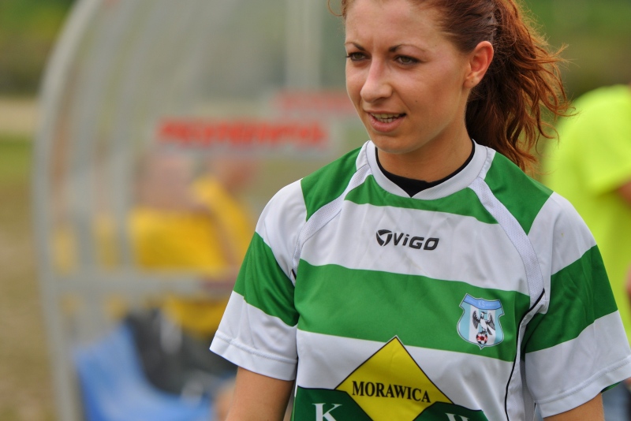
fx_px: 4471
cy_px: 210
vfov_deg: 5.4
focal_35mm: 255
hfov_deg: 8.1
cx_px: 316
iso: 200
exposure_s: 1/800
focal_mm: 170
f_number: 3.5
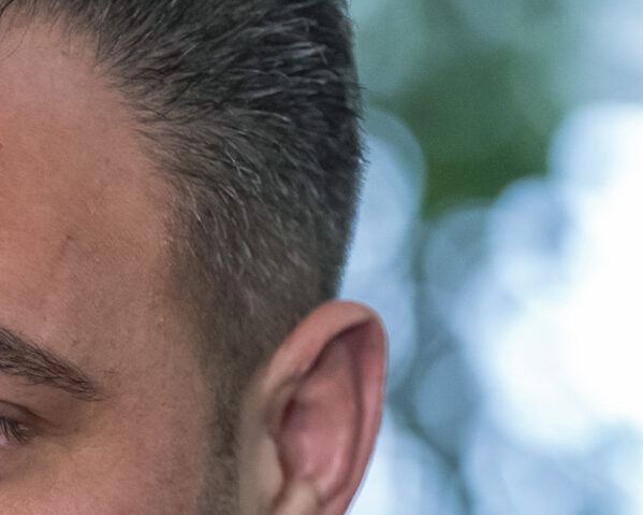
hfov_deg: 4.7
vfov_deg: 3.7
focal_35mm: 413
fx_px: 7858
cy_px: 589
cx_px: -9
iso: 6400
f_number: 2.8
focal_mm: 103
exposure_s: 1/250
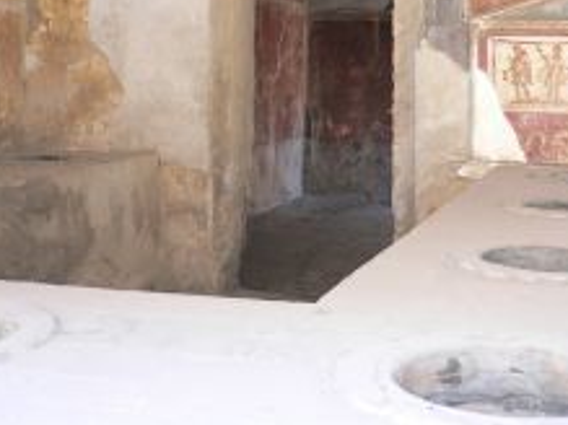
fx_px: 918
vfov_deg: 25.7
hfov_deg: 34.3
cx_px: 314
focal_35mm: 56
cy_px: 91
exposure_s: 1/60
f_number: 2.8
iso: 300
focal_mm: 5.8
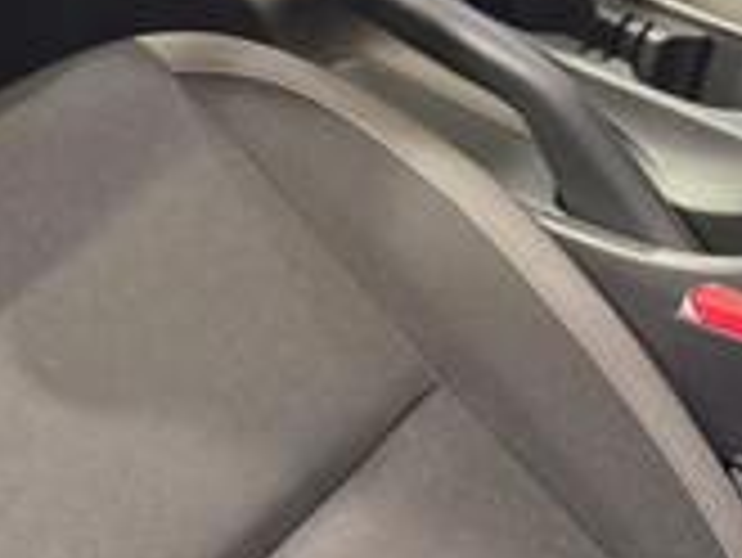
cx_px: -153
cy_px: -216
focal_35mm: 89
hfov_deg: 20.5
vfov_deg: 15.6
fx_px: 1909
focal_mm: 6.3
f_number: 1.7
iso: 640
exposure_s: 1/100
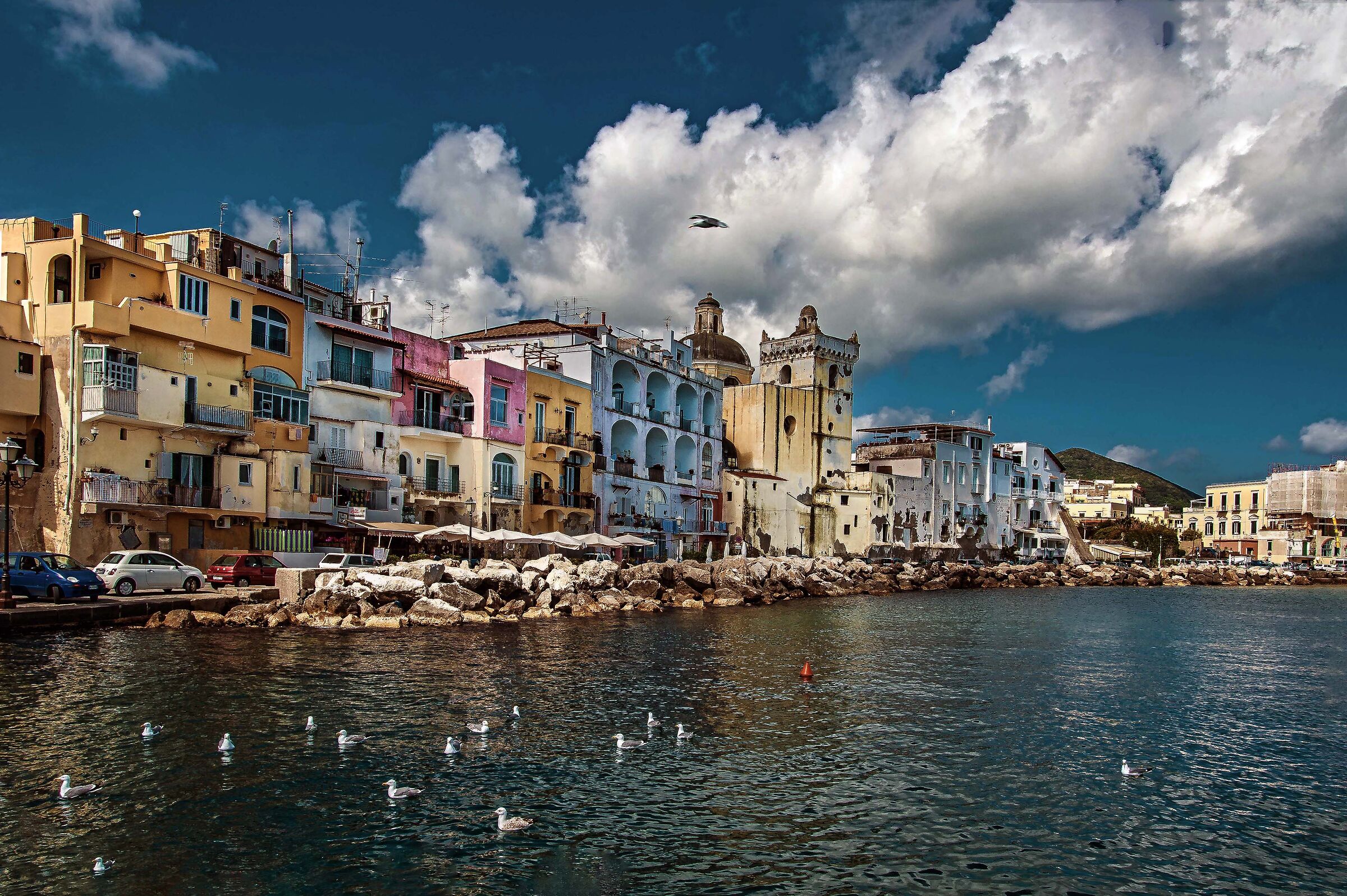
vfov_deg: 41.1
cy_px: 448
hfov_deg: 58.7
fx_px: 1197
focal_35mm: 32
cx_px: 674
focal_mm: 32
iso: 200
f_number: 16
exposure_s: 1/160
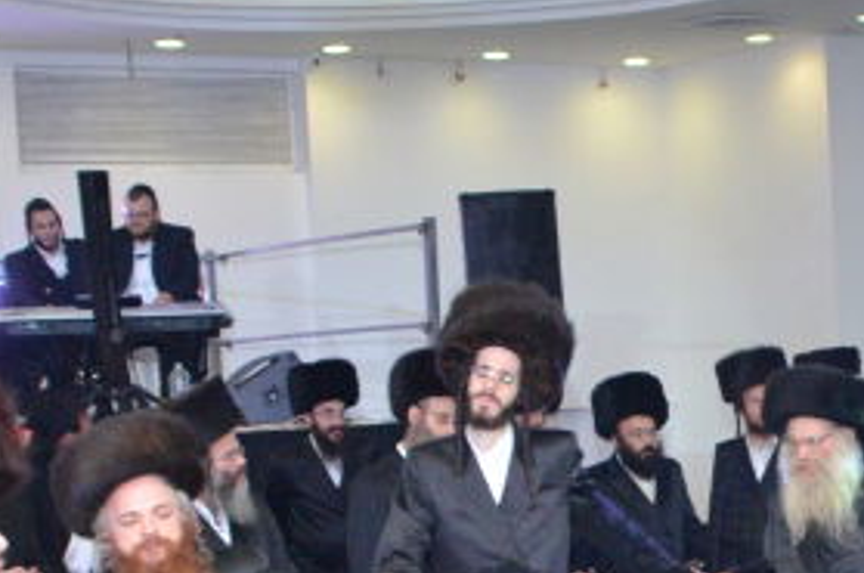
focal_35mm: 99
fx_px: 2372
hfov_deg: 19.9
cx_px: 889
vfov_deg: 13.3
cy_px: 715
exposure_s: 1/100
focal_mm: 18
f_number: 4.5
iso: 1250
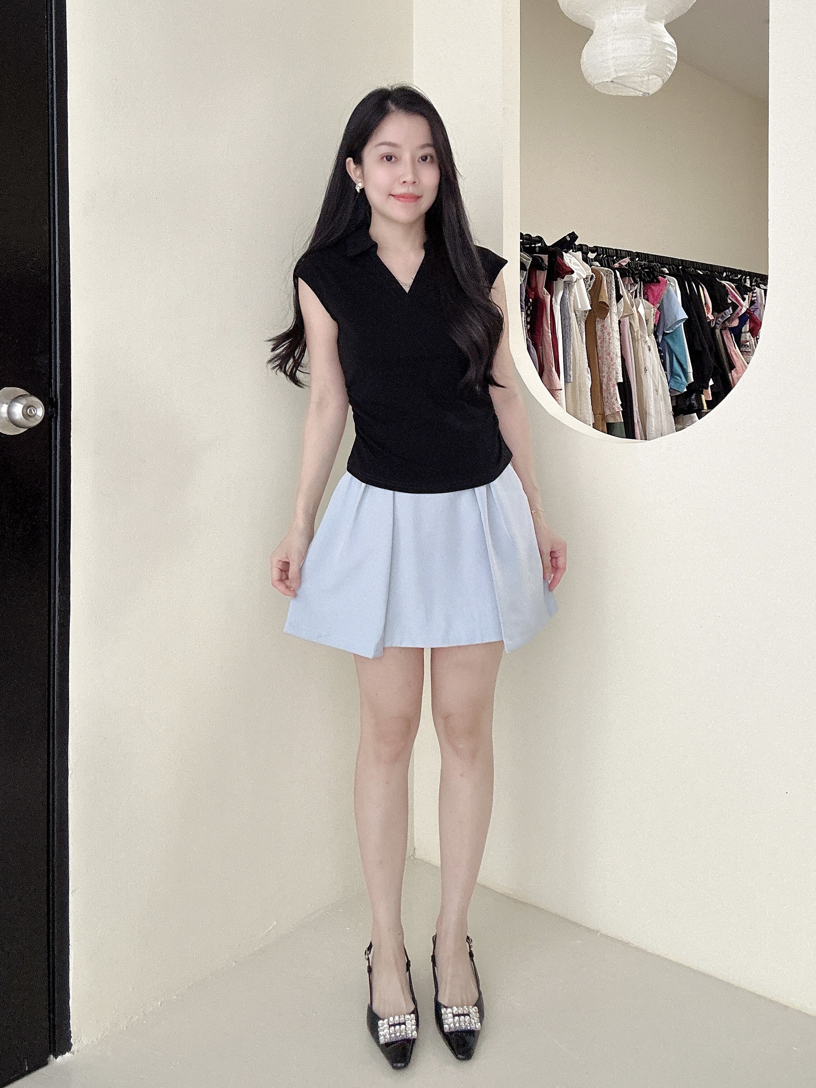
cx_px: 408
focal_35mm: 23
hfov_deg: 58.9
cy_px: 544
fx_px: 723
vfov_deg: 73.9
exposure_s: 1/60
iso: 160
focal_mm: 2.69
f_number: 1.9
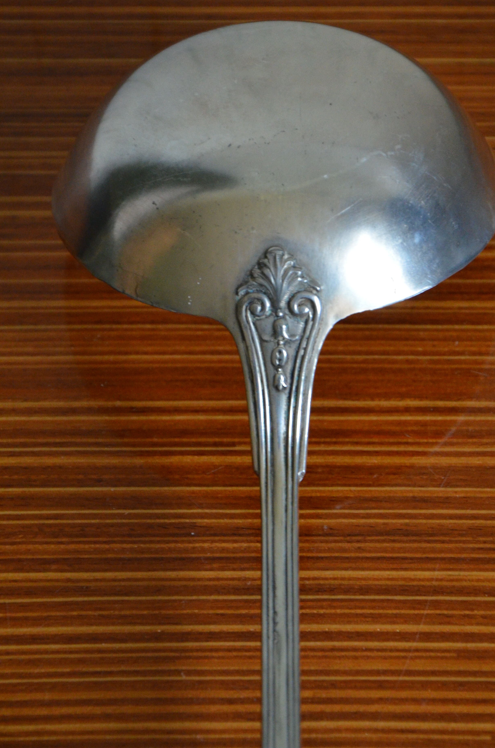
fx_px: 4364
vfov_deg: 9.8
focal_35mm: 211
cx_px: 317
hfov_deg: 6.5
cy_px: 277
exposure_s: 1/50
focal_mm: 105
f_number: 5.6
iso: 1600
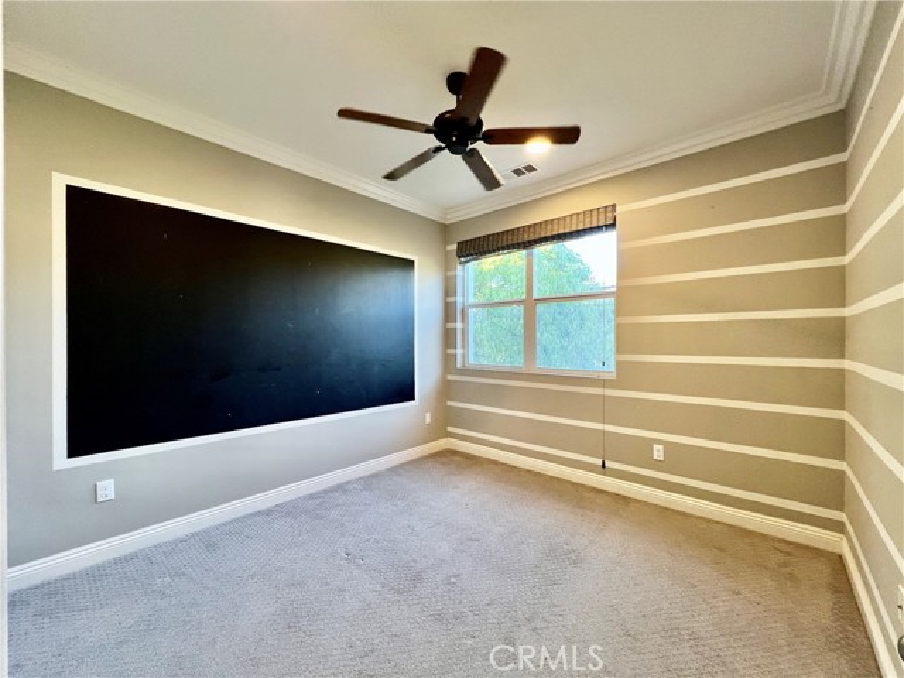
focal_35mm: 13
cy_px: 339
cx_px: 452
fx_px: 339
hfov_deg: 106.2
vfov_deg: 89.9
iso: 160
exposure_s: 1/60
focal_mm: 1.57
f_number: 1.8
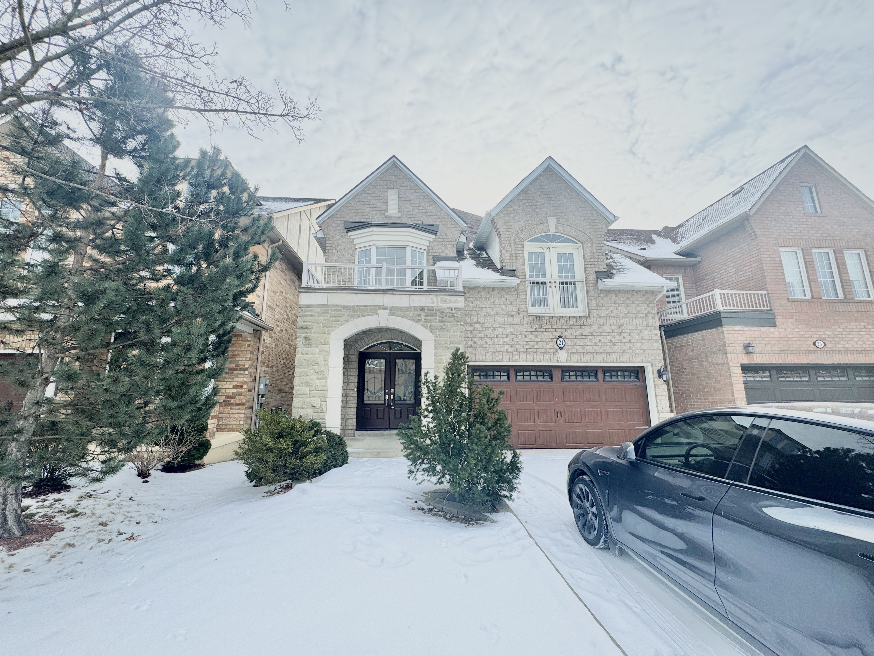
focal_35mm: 14
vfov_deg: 85.7
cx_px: 437
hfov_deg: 102.1
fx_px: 353
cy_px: 328
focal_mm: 2.22
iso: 50
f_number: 2.2
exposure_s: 1/1078
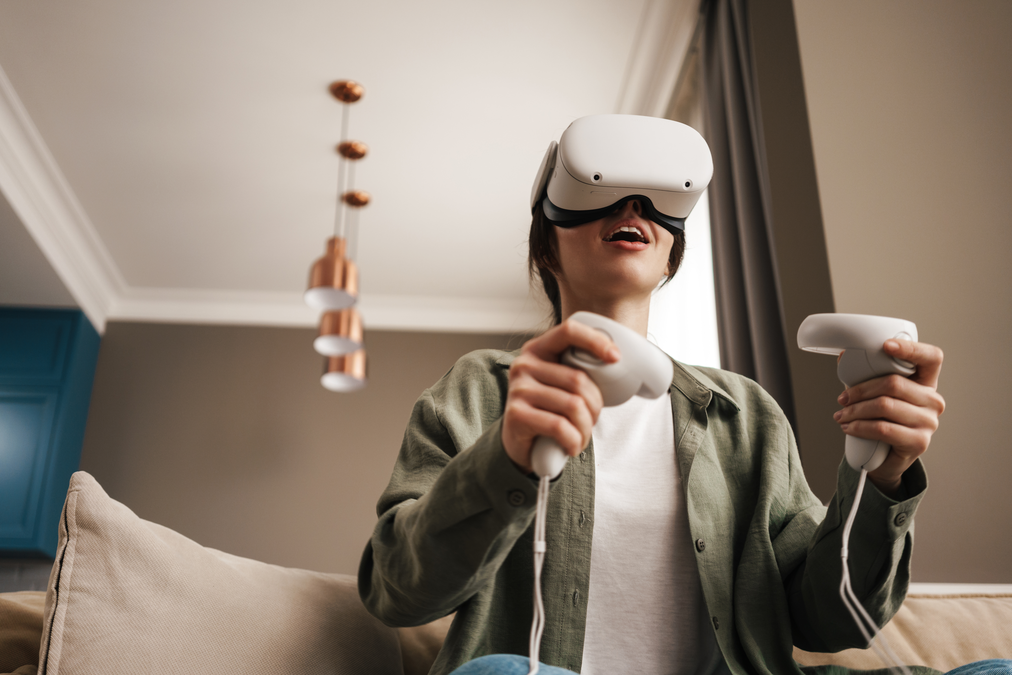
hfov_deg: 54.4
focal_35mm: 35
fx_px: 984
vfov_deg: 37.9
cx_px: 506
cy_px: 338
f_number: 2.8
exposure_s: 1/125
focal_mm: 35
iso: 640
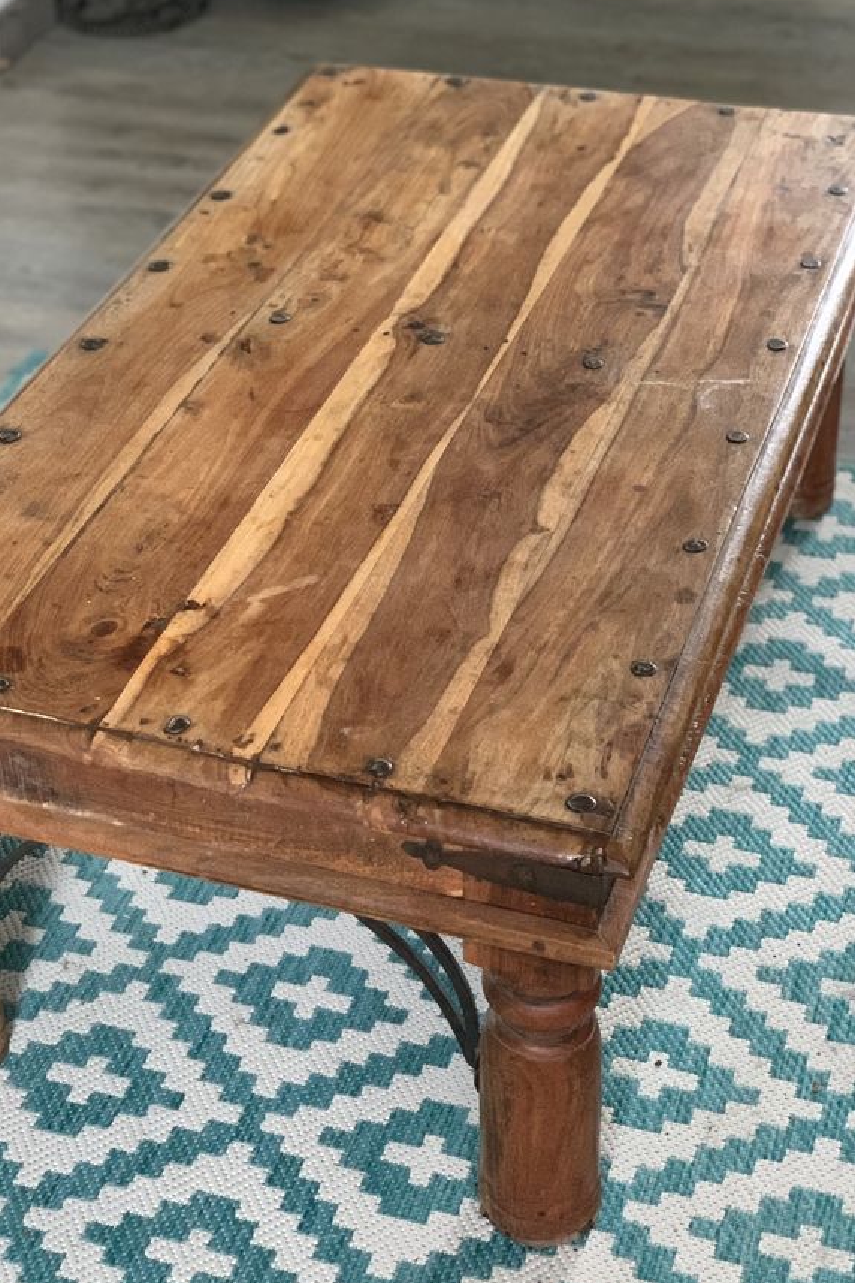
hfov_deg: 21.5
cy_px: 639
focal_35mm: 63
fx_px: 2244
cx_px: 296
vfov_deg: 31.9
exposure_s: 1/51
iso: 400
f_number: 2.4
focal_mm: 6
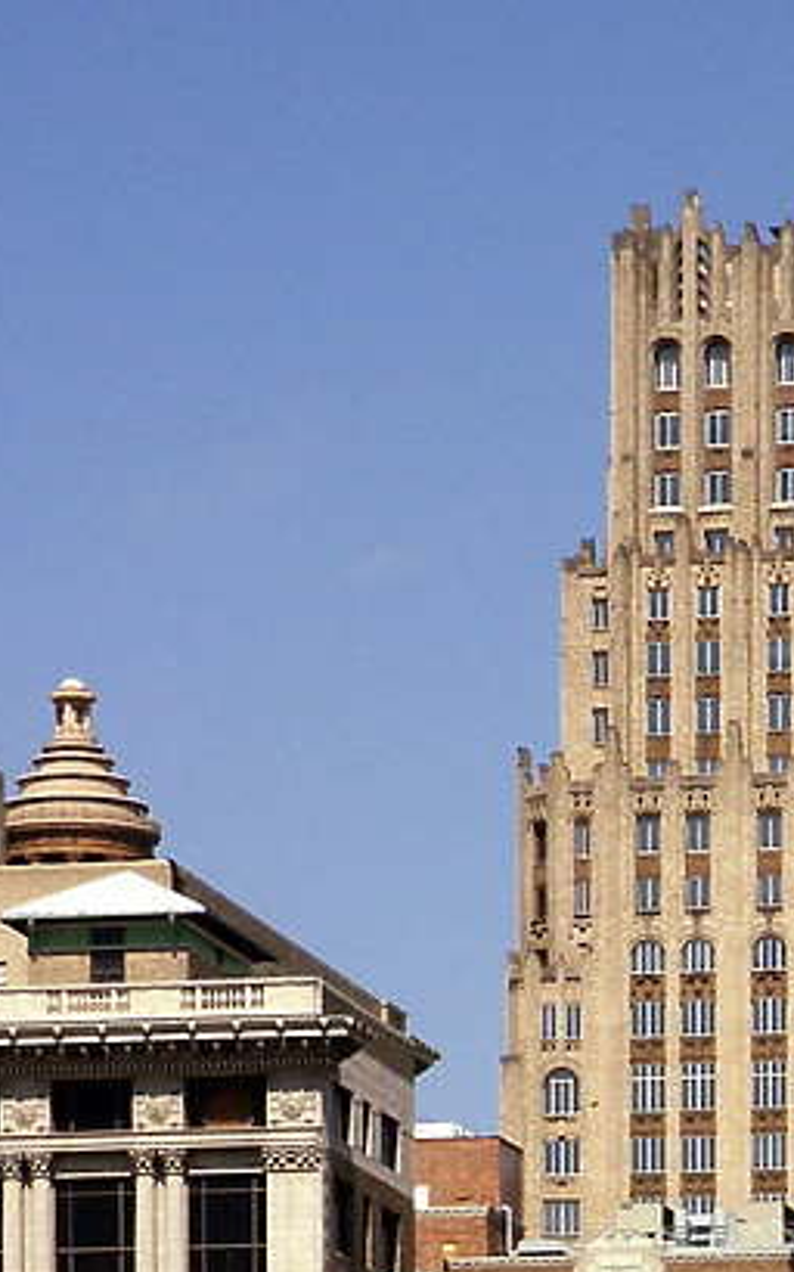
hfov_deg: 4.7
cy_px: 1294
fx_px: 9666
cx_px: 827
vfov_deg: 7.5
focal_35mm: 279
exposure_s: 1/350
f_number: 8
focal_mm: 24.53
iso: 64
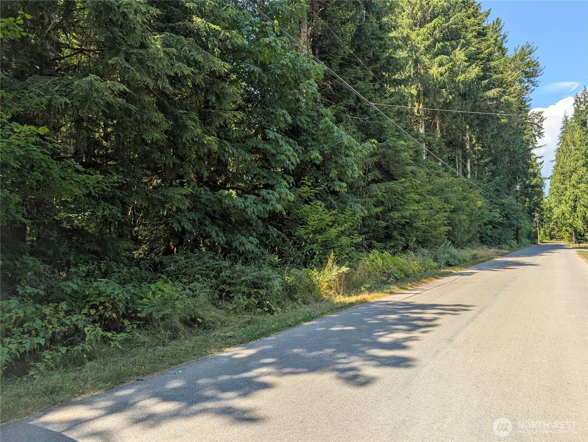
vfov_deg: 56.9
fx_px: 408
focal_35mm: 24
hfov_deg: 71.5
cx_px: 294
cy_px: 221
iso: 20
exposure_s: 1/504
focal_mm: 6.9
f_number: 1.68
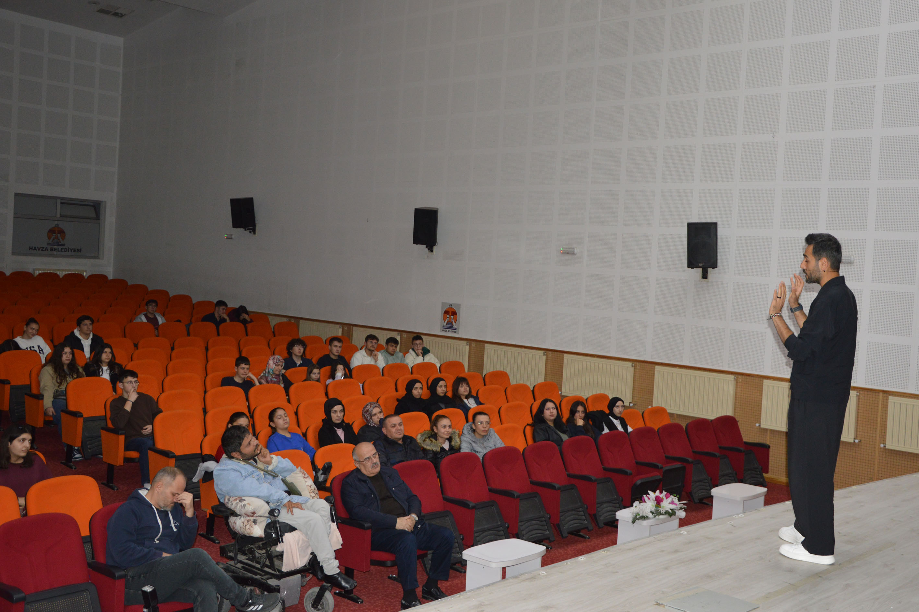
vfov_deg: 36.9
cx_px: 460
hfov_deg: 53.1
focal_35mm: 36
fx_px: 919
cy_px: 306
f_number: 3.8
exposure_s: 1/60
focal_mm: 24
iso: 640
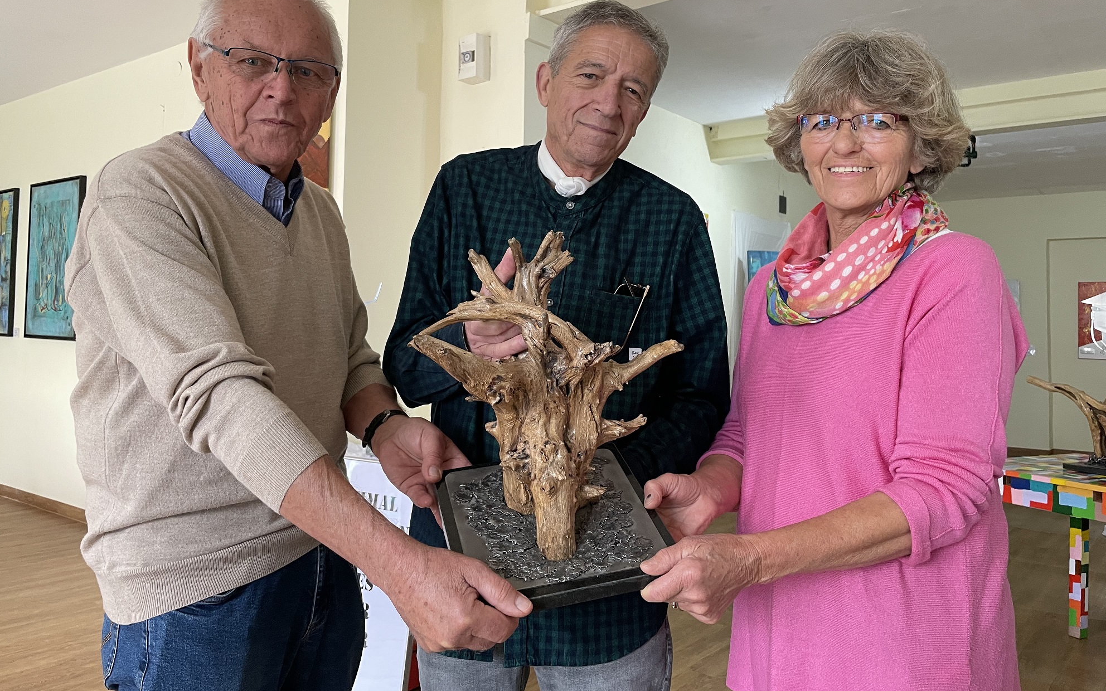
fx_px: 844
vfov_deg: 44.4
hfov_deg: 66.5
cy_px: 297
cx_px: 549
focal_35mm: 28
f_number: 1.6
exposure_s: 1/60
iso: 160
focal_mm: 4.2
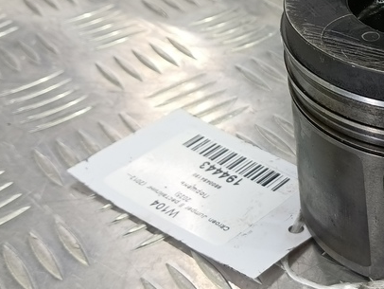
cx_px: 428
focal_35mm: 58
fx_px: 644
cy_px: 99
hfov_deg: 29.7
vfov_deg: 25.1
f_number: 1.6
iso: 140
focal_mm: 4.11
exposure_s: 1/50
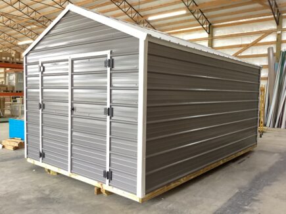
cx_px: 143
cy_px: 107
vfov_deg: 45.4
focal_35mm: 31
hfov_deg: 58.4
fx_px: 256
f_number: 2.4
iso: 320
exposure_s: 1/30
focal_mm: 3.3
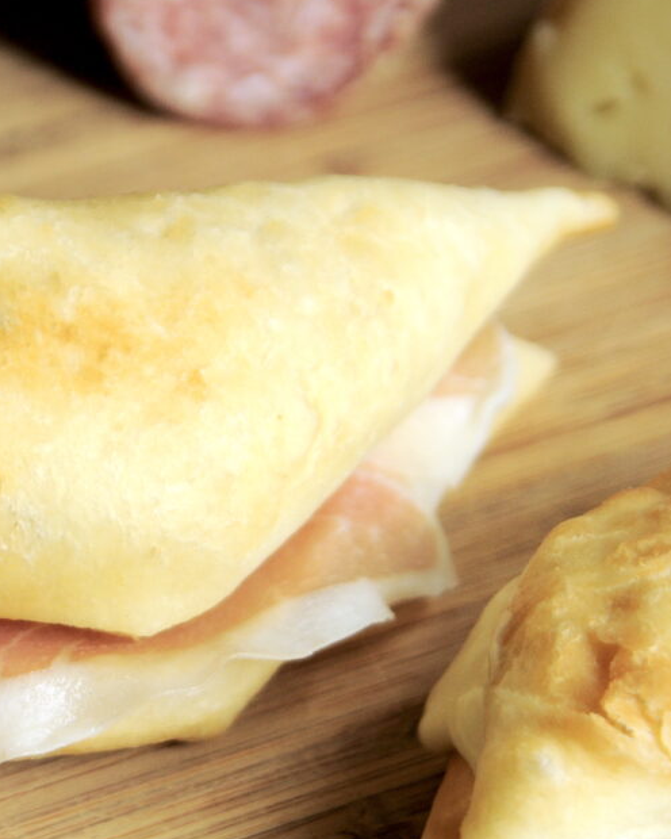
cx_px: 9
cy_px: 407
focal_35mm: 181
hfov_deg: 8.5
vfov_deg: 10.7
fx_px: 4493
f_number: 5
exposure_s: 1/60
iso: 640
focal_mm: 78
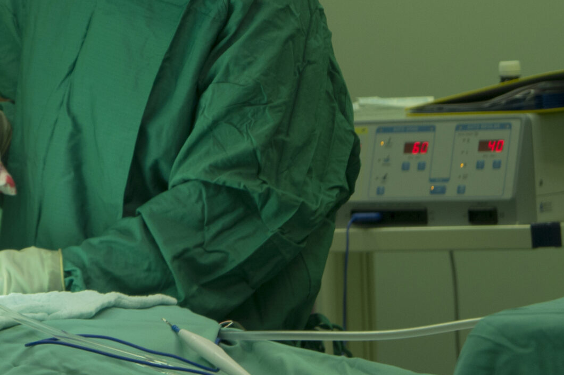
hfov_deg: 11.9
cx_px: -9
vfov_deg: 8.0
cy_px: 85
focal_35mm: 170
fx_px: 2664
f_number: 5
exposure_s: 1/60
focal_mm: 47
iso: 250
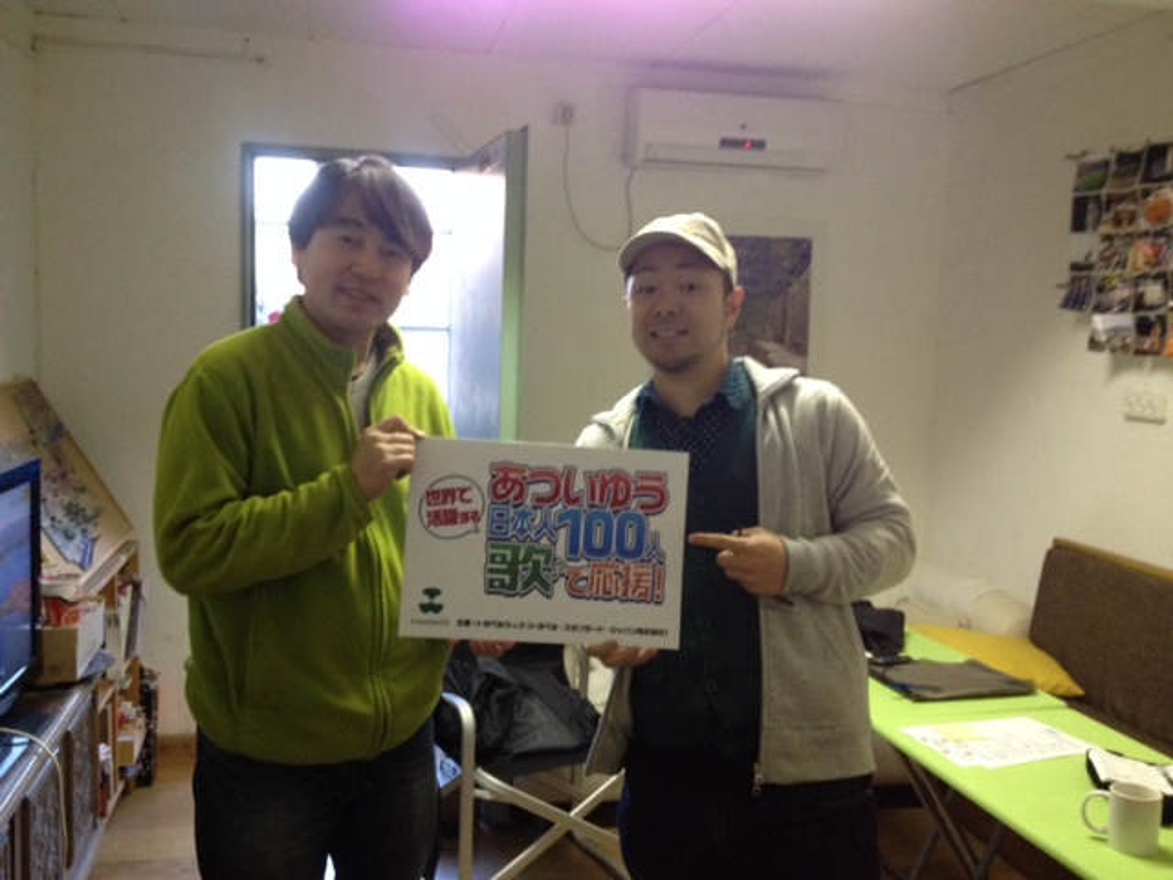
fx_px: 1186
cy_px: 440
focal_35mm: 35
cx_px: 586
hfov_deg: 52.6
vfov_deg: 40.7
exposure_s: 1/20
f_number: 2.4
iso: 320
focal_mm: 4.28
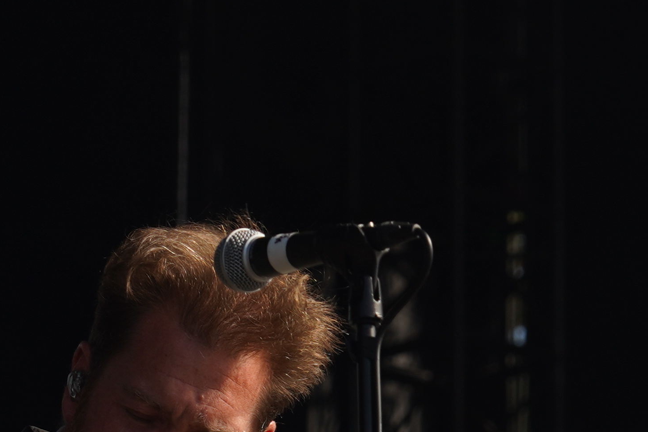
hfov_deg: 4.8
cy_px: 613
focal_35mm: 432
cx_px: 350
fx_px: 7775
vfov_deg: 3.2
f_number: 6.3
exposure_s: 1/320
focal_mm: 105
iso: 100
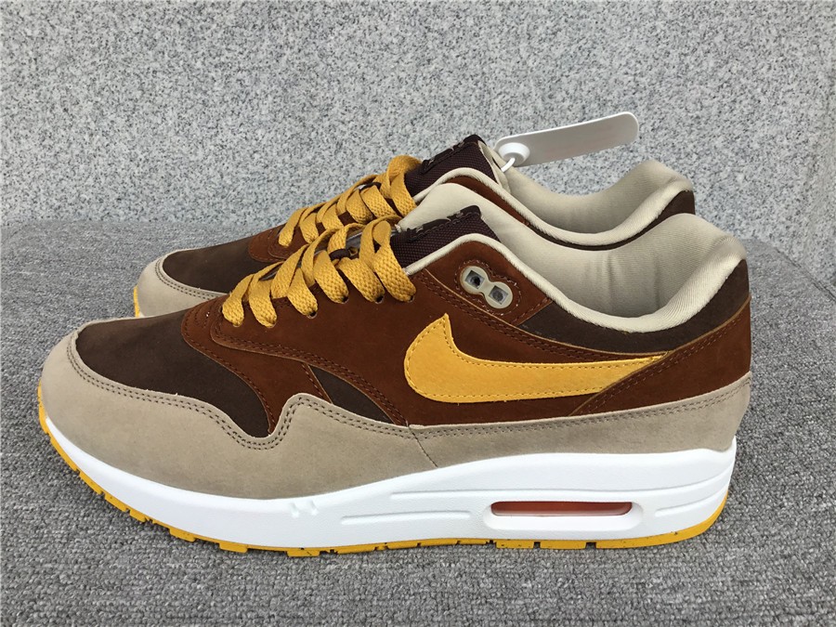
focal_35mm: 31
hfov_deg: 58.4
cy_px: 314
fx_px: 749
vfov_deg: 45.4
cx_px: 418
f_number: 2.4
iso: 25
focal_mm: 3.3
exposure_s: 1/302
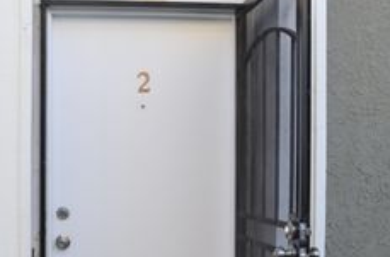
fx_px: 637
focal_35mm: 59
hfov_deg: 33.7
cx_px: 124
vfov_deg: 22.6
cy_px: 186
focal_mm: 18
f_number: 6.3
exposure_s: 1/160
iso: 200
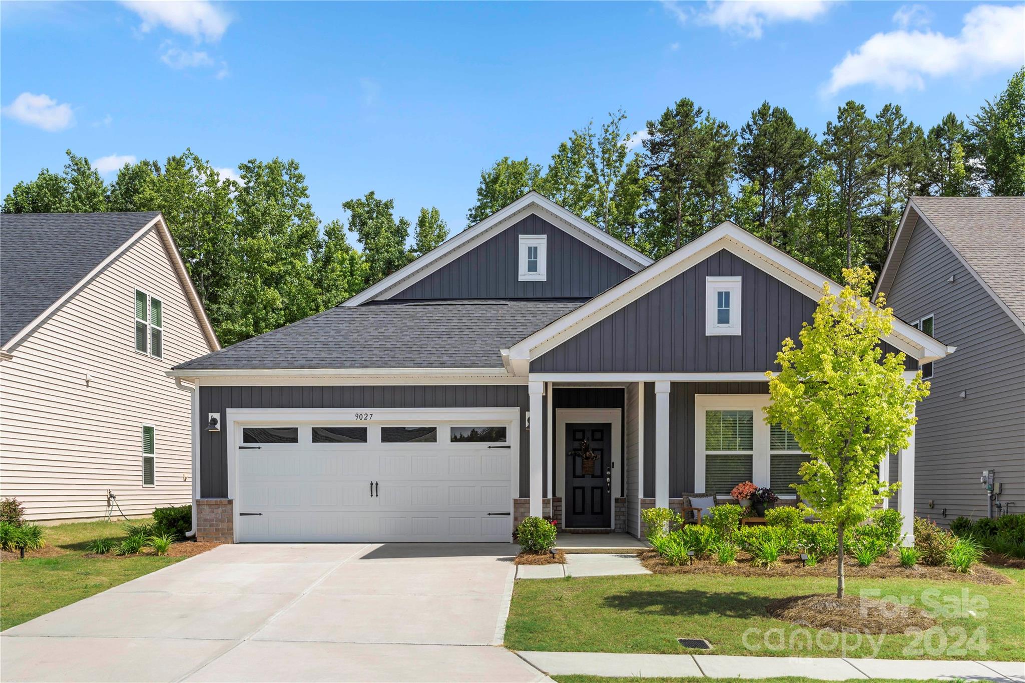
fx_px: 1139
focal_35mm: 40
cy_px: 342
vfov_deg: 33.4
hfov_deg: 48.5
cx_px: 512
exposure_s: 1/200
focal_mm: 40
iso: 100
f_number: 10
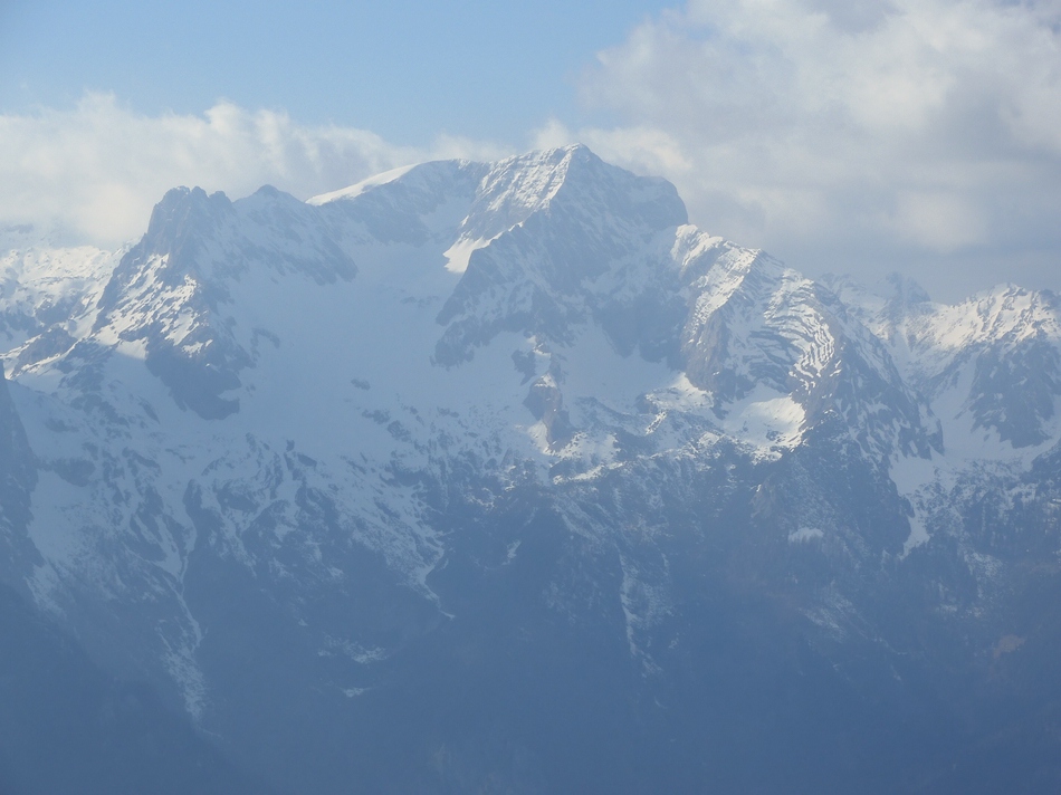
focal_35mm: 120
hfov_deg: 16.4
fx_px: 3677
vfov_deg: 12.3
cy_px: 398
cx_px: 530
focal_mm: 21.4
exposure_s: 1/1000
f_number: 5
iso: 100
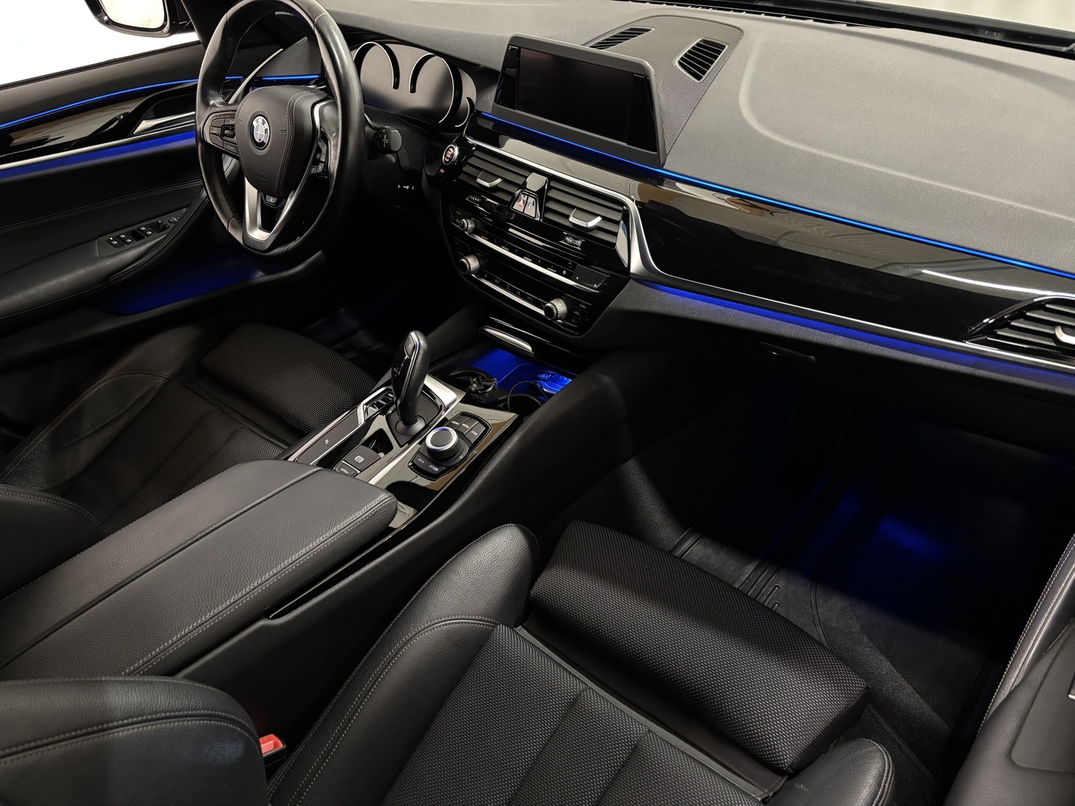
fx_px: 807
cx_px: 538
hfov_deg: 67.3
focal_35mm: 26
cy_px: 403
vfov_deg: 53.1
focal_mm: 5.96
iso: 800
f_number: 1.6
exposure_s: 1/25
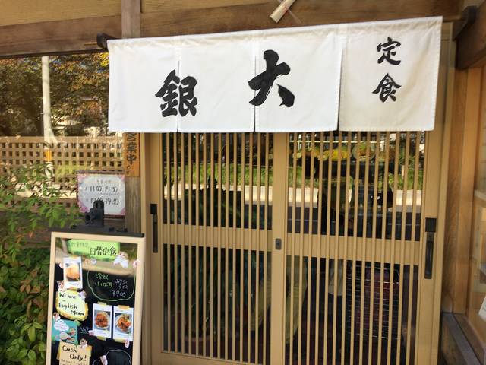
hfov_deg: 61.7
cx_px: 243
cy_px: 182
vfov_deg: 48.2
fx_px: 407
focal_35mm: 29
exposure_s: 1/124
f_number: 2.2
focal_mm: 4.15
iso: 25
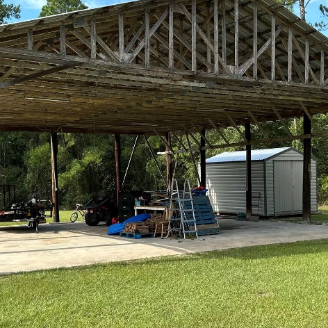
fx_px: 493
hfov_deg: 36.8
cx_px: 181
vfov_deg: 36.7
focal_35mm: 46
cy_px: 184
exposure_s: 1/1721
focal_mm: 6.86
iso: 80
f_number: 1.78
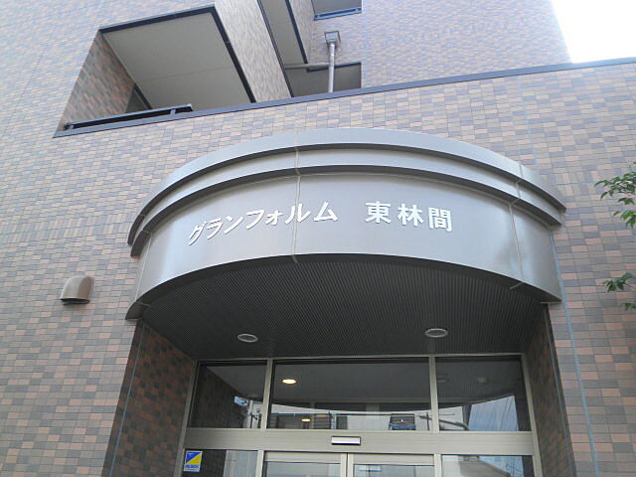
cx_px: 318
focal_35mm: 26
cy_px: 238
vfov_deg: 53.1
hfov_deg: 67.3
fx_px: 478
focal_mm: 4.7
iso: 64
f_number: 2.8
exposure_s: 1/160
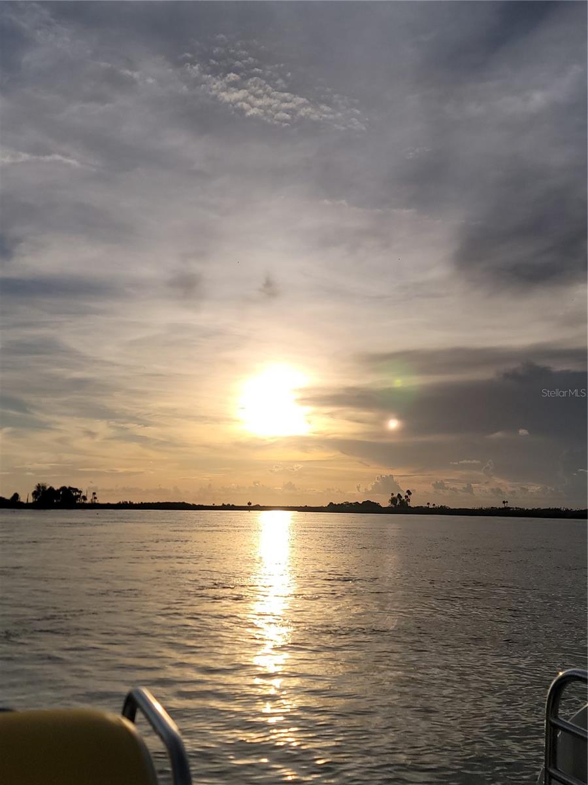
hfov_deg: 54.9
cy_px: 392
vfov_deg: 69.4
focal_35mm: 25
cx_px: 294
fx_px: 566
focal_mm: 7
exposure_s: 1/3579
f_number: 1.8
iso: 20
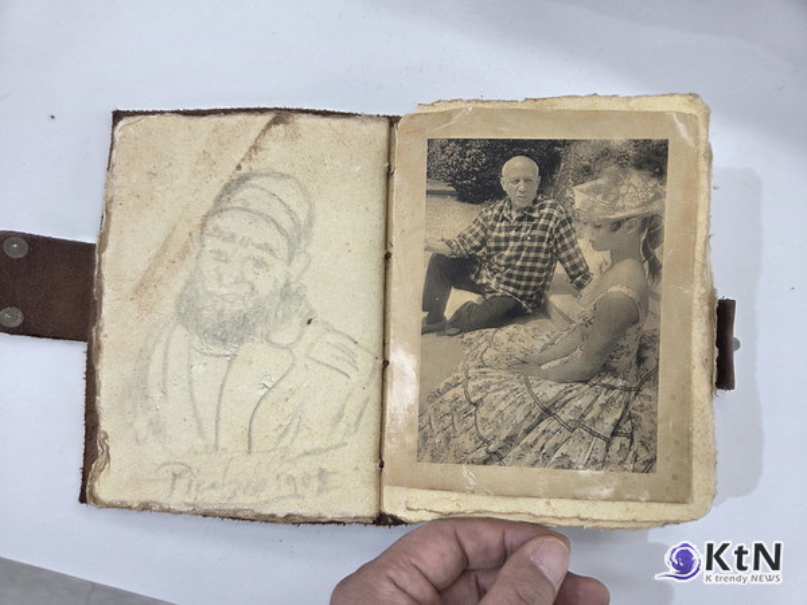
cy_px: 302
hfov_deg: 73.9
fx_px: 536
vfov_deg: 58.9
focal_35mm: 23
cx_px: 404
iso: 80
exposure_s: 1/120
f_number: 1.8
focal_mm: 5.4
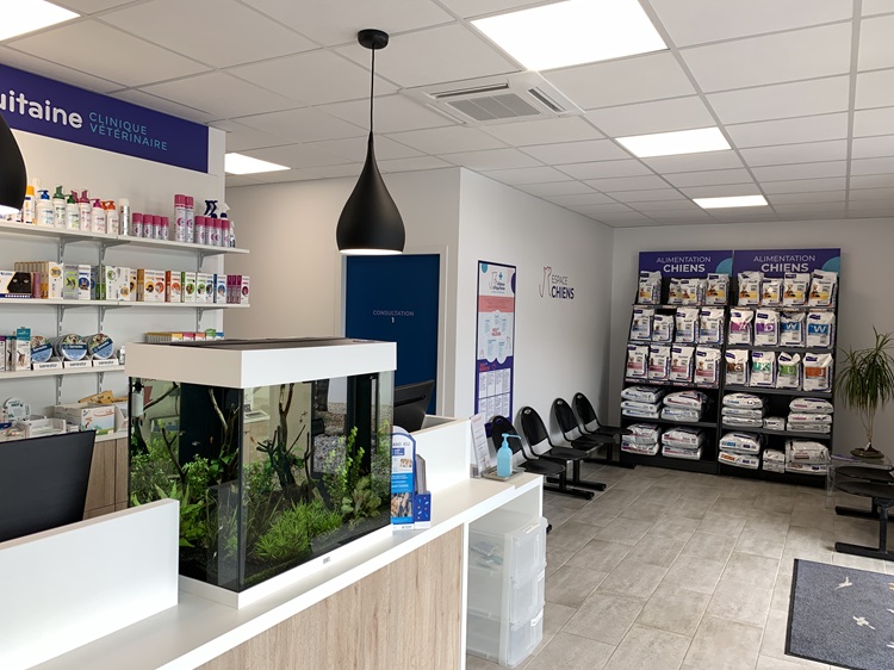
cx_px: 447
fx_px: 671
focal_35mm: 26
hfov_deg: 67.3
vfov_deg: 53.0
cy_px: 335
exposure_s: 1/100
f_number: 1.8
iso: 25
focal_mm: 4.25
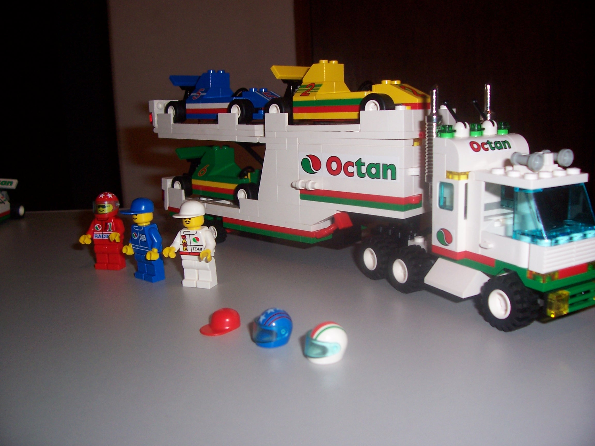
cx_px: 298
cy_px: 223
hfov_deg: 54.0
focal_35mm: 34
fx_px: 584
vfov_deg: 41.8
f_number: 2.7
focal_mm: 5.6
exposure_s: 1/60
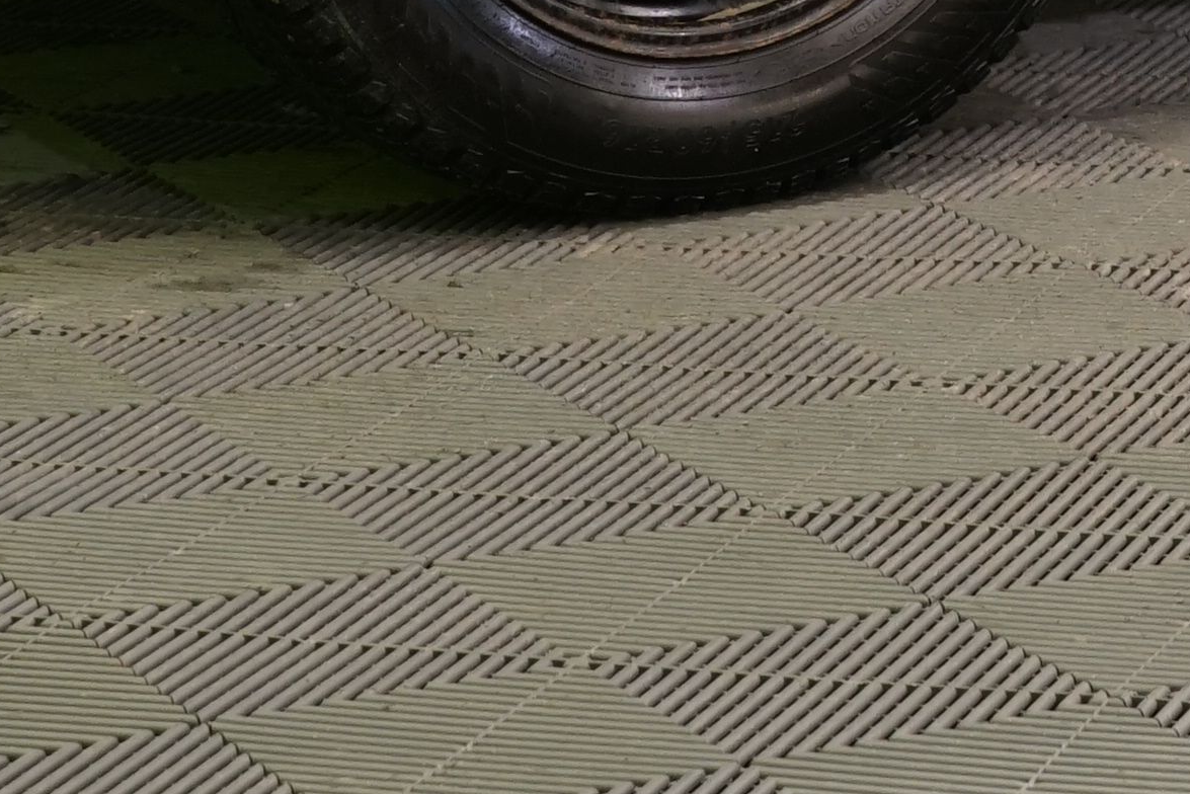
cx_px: 1455
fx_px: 6414
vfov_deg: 6.7
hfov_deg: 10.4
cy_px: -1094
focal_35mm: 194
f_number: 5.6
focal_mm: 38
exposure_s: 1/25
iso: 640
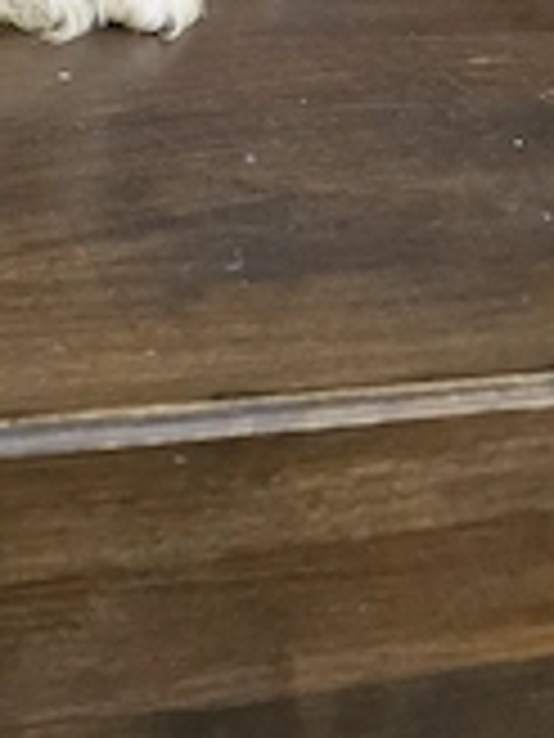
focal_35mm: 56
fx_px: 1195
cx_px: -99
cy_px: -76
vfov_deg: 30.6
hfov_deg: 23.9
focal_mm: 5.54
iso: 640
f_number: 1.8
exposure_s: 1/100
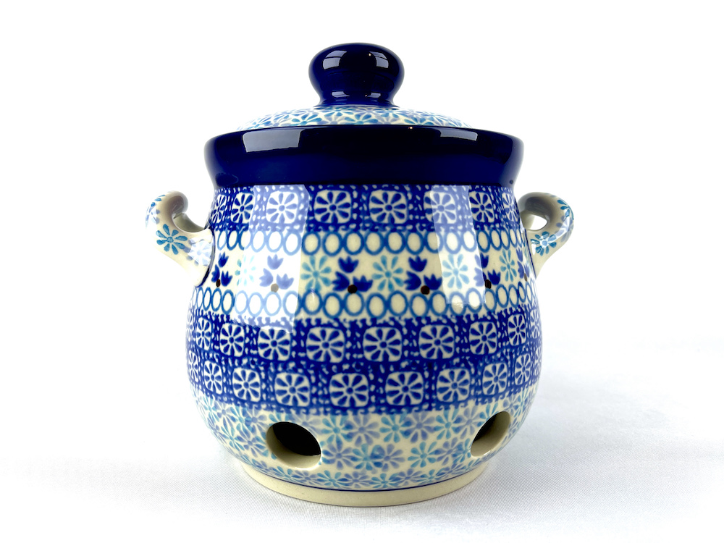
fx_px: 544
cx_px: 362
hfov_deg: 67.3
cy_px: 272
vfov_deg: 53.1
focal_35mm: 26
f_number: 1.6
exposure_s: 1/240
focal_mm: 5.1
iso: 32
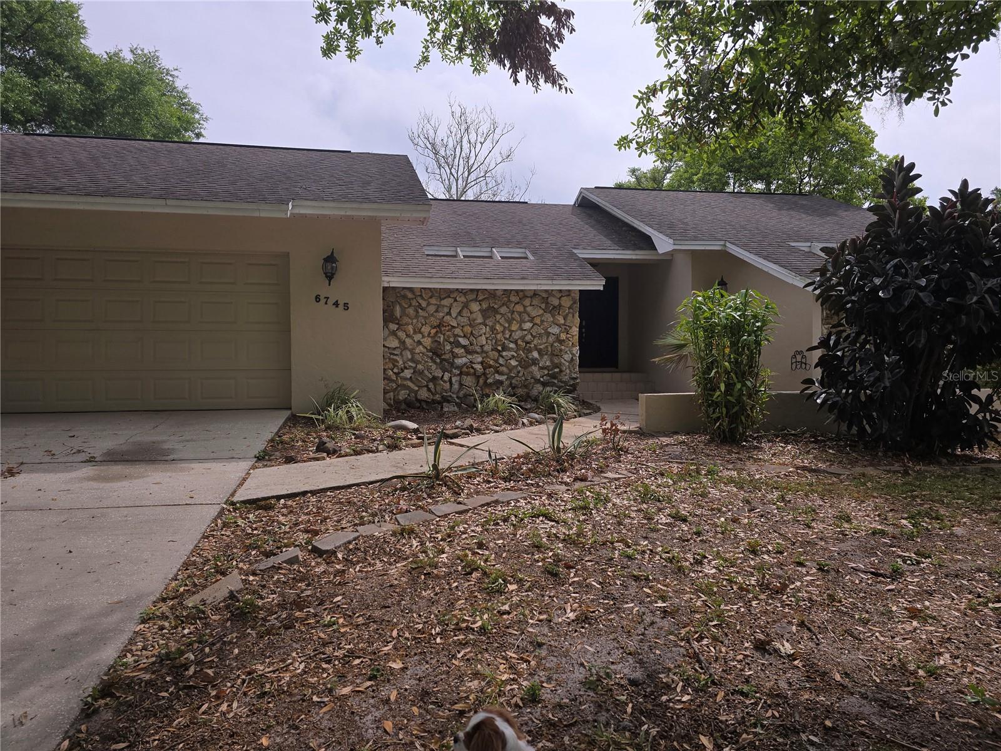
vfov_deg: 58.9
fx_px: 665
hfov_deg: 73.9
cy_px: 376
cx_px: 500
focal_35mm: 23
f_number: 1.7
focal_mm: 6.3
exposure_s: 1/1154
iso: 12
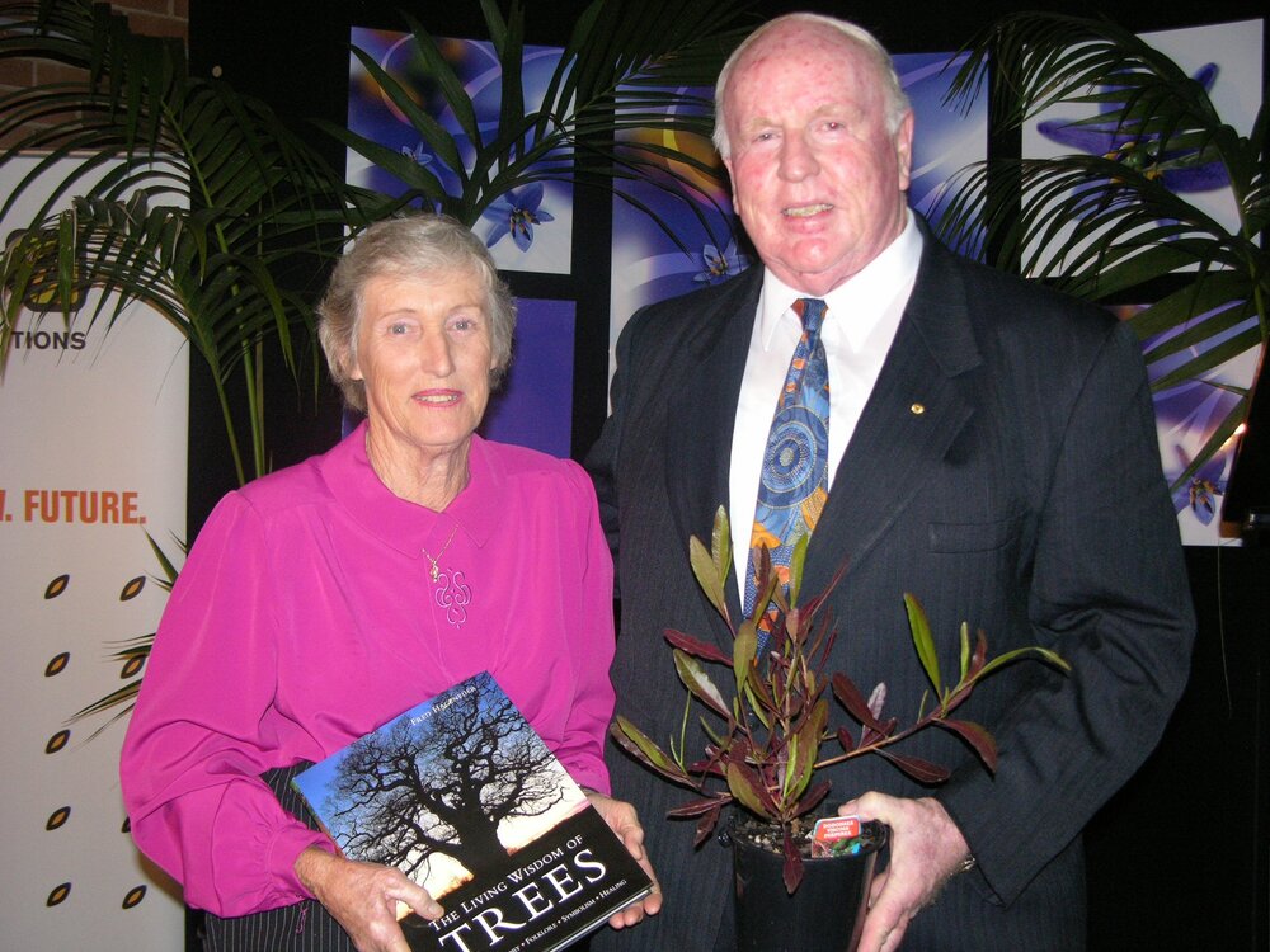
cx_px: 635
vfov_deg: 27.0
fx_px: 1981
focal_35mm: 54
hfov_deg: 35.5
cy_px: 476
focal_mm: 13.7
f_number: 3.1
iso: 200
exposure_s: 1/60.1
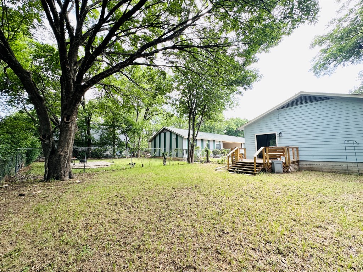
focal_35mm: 14
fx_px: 147
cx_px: 182
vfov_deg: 85.7
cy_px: 136
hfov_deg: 102.1
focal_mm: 2.22
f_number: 2.2
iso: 40
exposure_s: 1/212
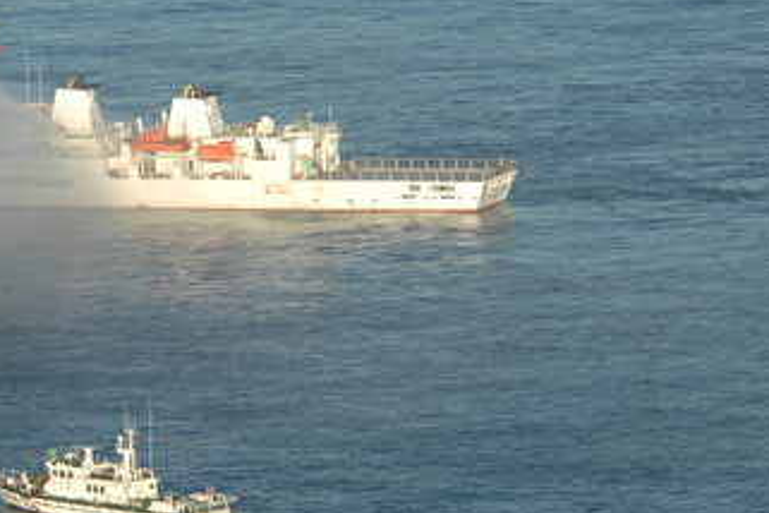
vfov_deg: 3.6
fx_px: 8072
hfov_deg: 5.4
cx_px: 122
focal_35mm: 378
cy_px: 218
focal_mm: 135
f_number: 5
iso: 100
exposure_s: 1/400
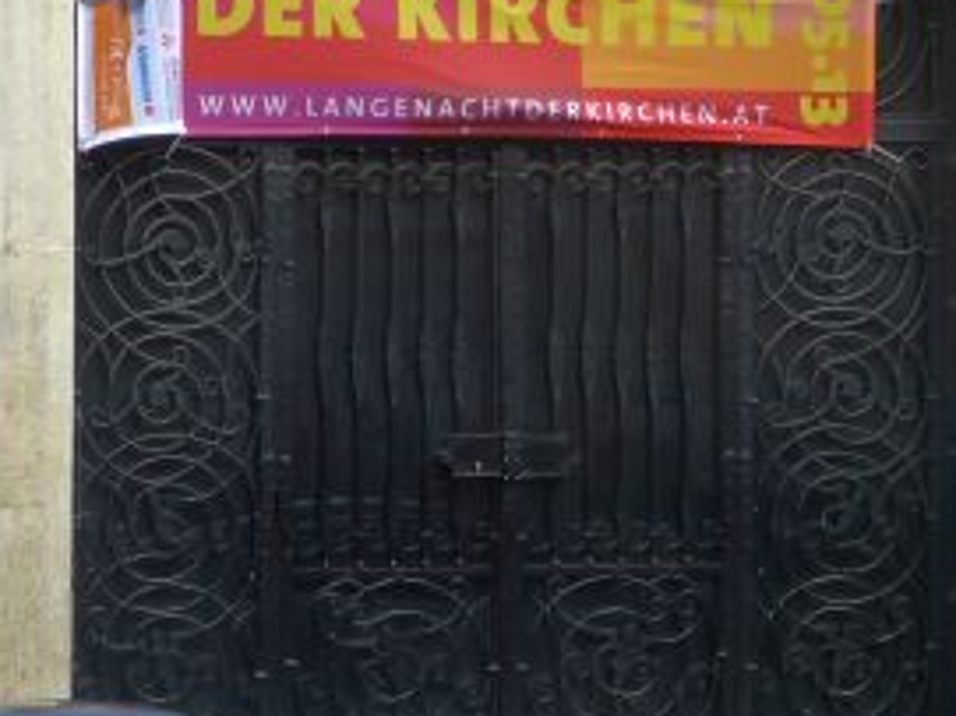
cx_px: 434
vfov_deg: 5.4
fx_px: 7564
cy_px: 113
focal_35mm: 274
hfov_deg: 7.2
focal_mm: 19.4
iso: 100
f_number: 5.3
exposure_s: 1/200
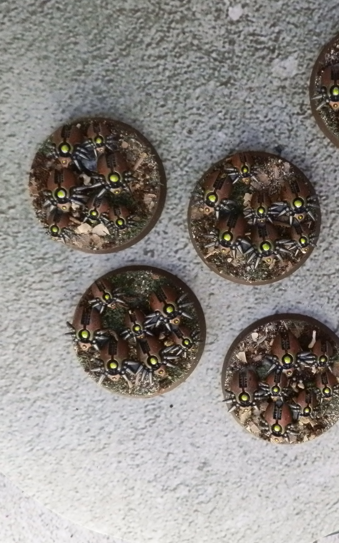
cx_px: 275
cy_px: 270
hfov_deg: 31.1
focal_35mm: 40
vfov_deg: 49.3
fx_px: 591
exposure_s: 1/100
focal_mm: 5
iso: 400
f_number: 3.1
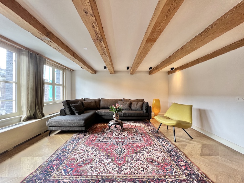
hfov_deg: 106.2
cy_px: 92
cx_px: 122
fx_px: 92
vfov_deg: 89.9
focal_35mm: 13
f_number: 1.8
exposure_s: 1/100
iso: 160
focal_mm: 1.57
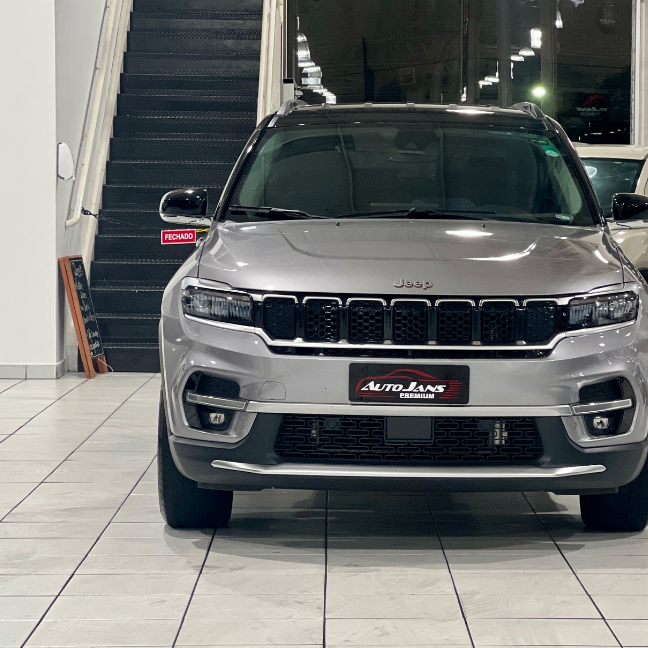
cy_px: 310
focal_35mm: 98
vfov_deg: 17.7
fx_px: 2076
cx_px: 428
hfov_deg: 17.7
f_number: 2.8
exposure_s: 1/40
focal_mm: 9
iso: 320
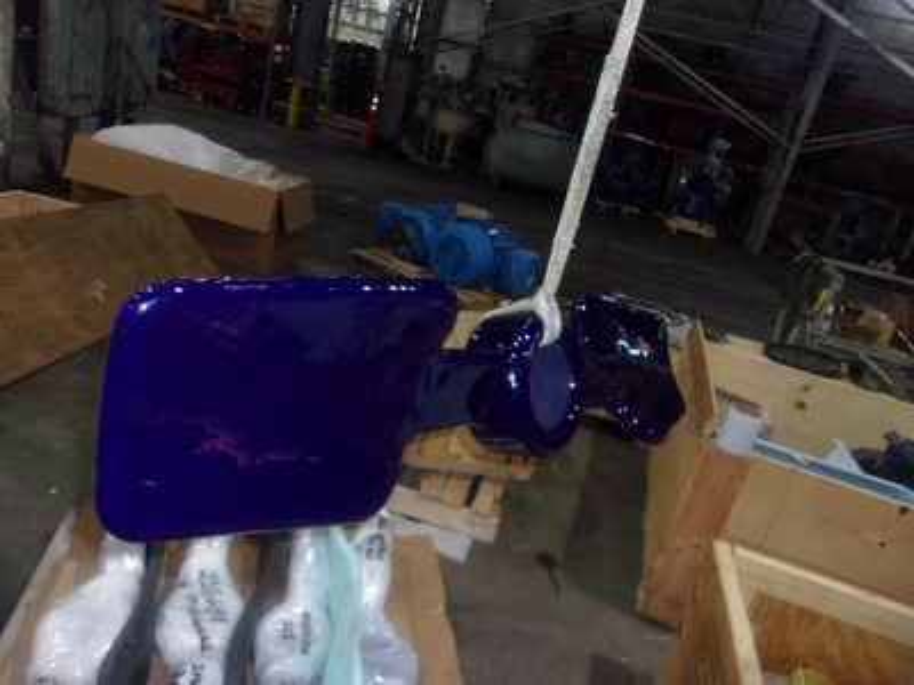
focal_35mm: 27
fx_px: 713
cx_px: 457
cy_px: 342
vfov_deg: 51.4
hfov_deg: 65.3
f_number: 3
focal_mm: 4.9
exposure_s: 1/34
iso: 250
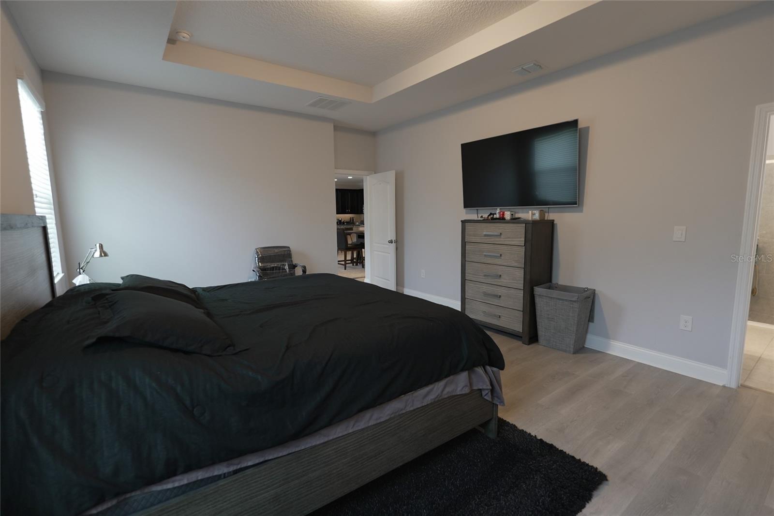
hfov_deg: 96.7
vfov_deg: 73.8
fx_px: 344
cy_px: 258
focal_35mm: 16
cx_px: 387
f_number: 1.8
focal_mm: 11
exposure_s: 1/30
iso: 125
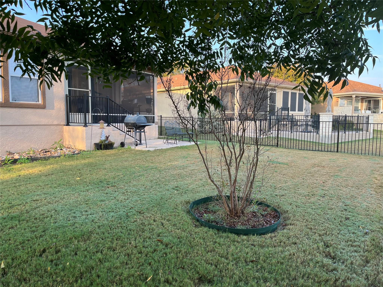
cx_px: 192
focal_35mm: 26
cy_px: 144
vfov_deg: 53.1
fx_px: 288
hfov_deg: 67.3
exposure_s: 1/240
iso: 40
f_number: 1.6
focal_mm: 5.1
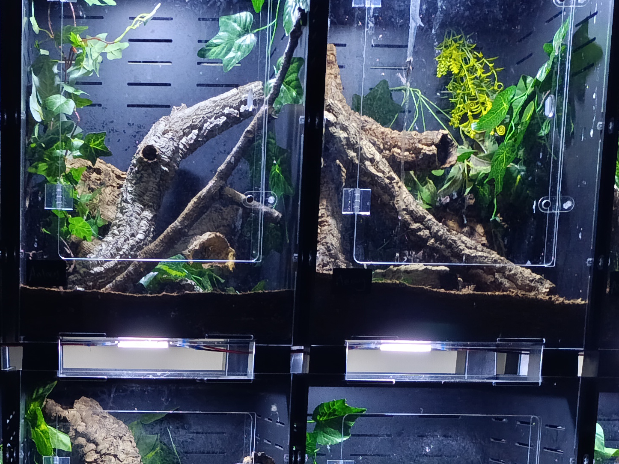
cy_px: 529
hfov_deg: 28.8
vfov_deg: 21.3
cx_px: 81
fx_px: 1162
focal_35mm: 65
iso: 1600
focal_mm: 6.14
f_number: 1.6
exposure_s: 1/14.3
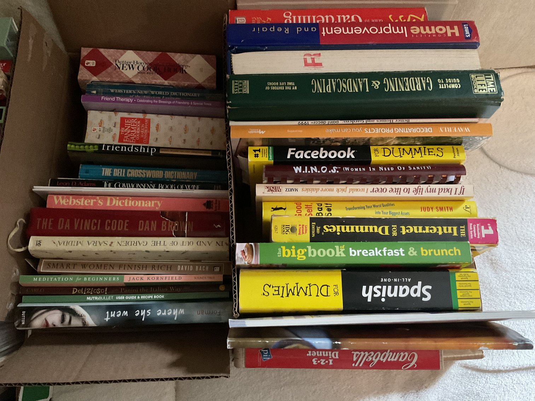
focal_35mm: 29
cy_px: 200
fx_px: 448
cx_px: 268
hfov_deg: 61.7
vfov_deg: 48.2
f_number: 1.8
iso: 500
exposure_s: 1/25
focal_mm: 3
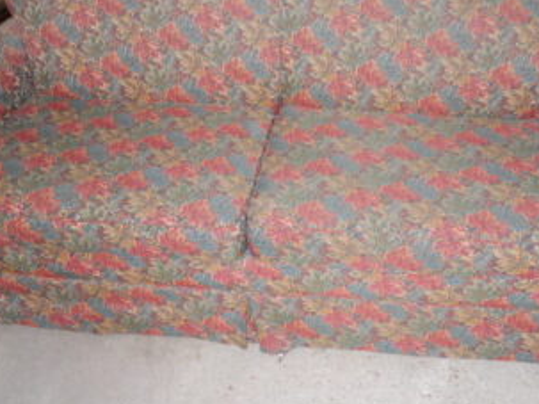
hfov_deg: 52.4
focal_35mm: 35
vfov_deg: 40.7
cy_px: 196
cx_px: 312
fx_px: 545
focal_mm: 5
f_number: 2.7
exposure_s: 1/25
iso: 200
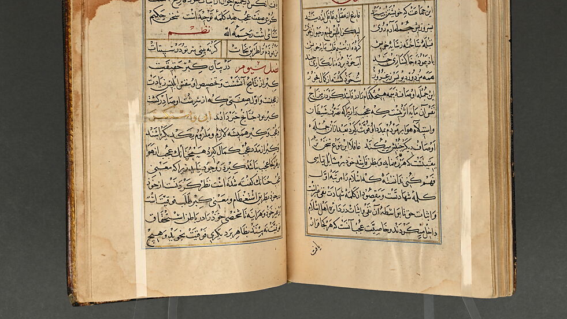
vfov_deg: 16.5
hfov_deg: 29.0
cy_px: 94
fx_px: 1098
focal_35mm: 73
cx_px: 300
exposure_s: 1/30
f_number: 13
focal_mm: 57
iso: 250
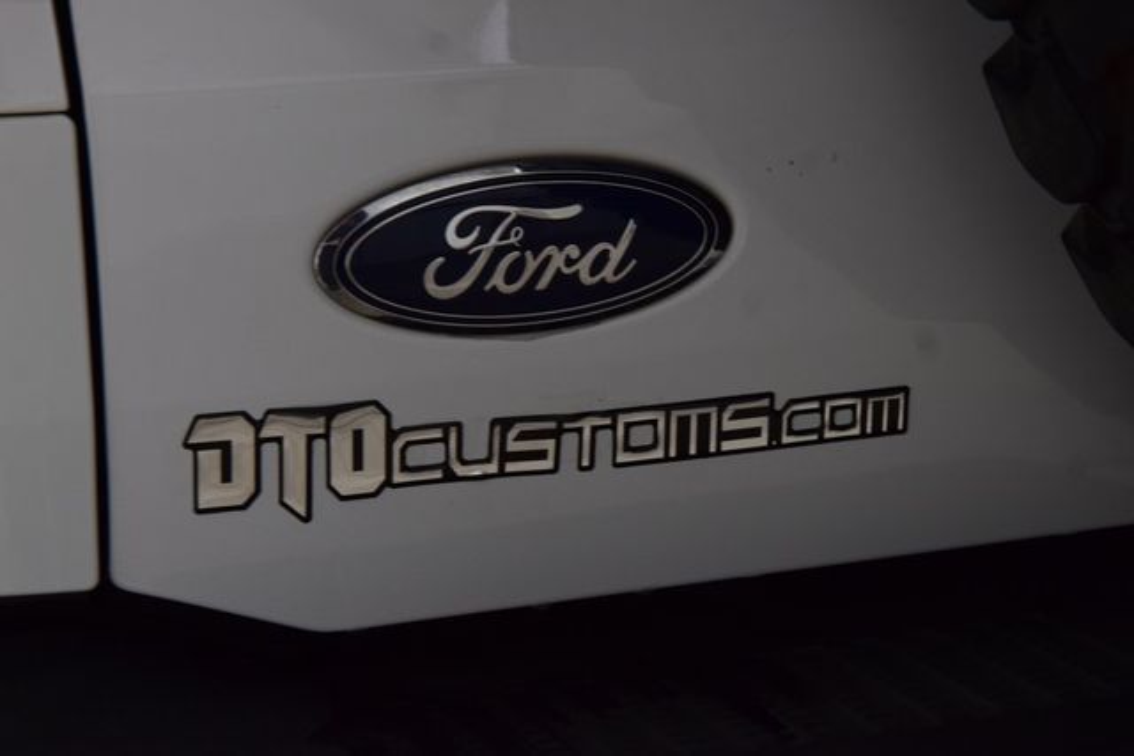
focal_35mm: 93
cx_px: 567
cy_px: 378
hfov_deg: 21.9
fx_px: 2930
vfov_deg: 14.7
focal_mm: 62
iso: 900
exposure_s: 1/30
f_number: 7.1
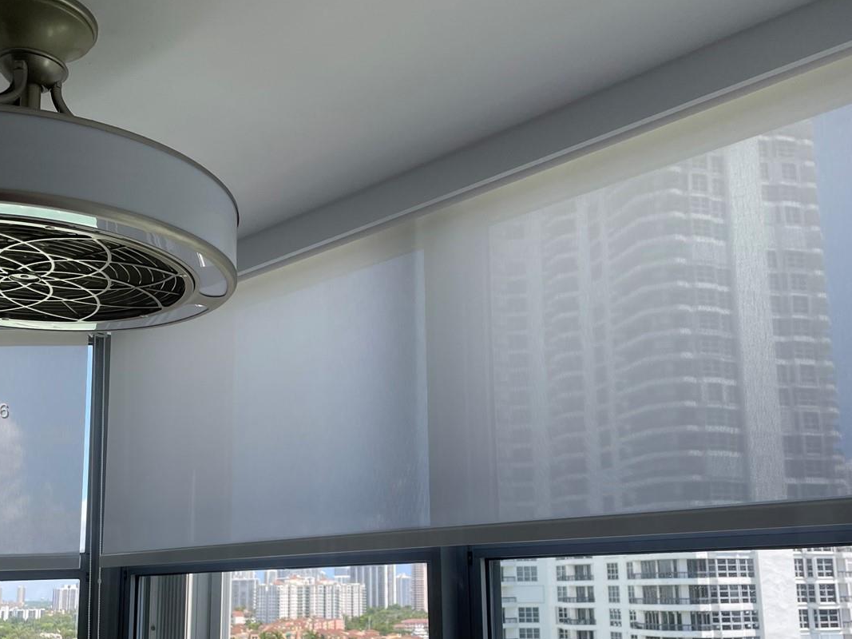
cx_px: 398
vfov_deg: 36.5
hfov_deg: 47.8
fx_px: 960
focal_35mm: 39
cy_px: 412
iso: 32
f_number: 1.6
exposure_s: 1/498
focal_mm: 4.2
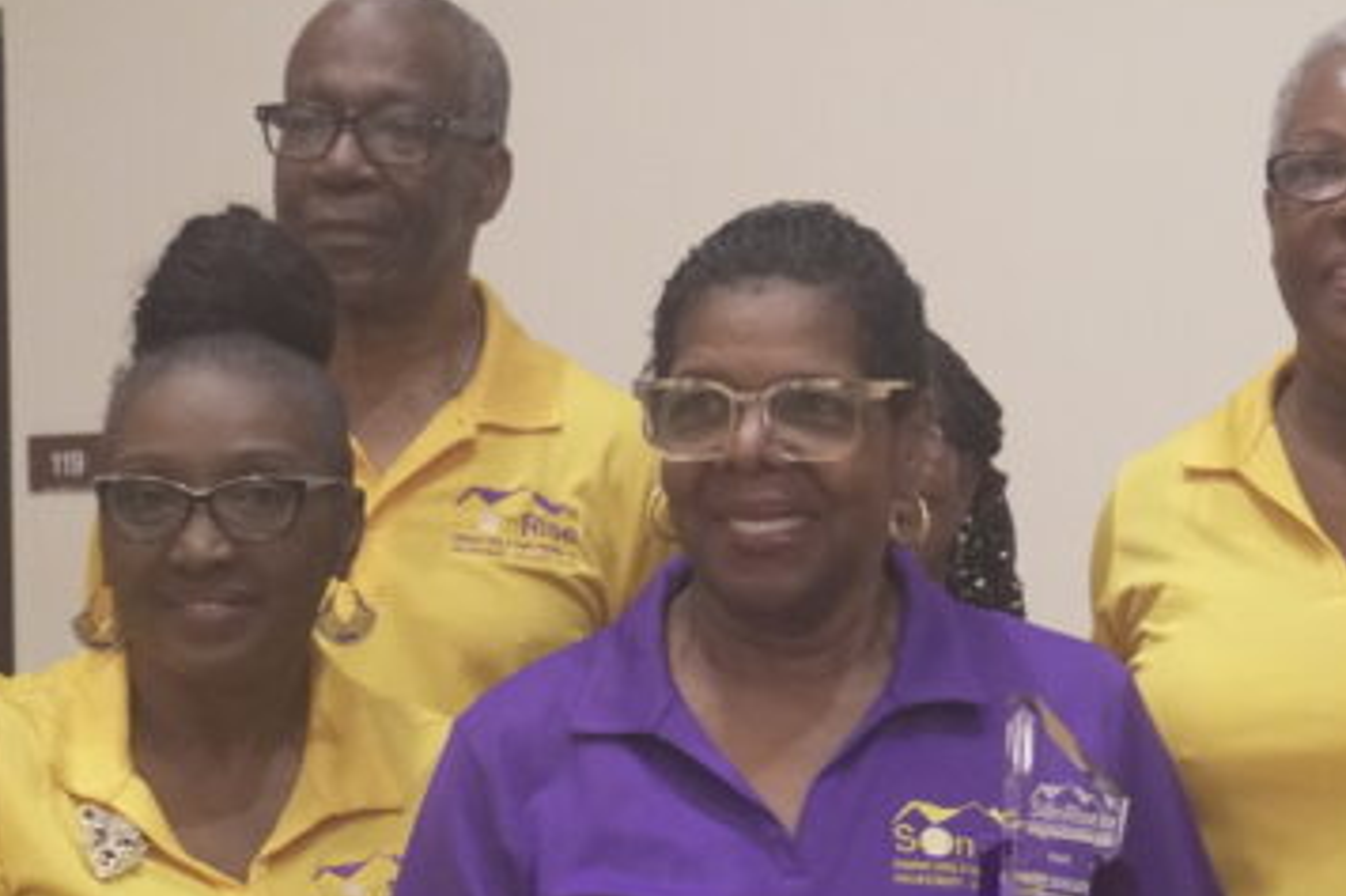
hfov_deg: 18.5
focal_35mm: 110
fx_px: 4111
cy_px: 824
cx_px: 972
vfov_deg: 12.3
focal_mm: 34
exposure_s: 1/100
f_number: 5
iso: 6400
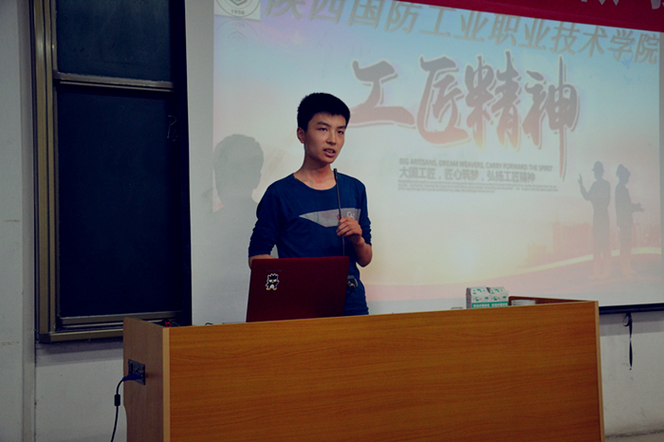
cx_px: 332
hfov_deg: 43.6
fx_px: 830
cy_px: 221
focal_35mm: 45
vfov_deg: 29.8
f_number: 4.2
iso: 900
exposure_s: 1/60
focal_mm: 30
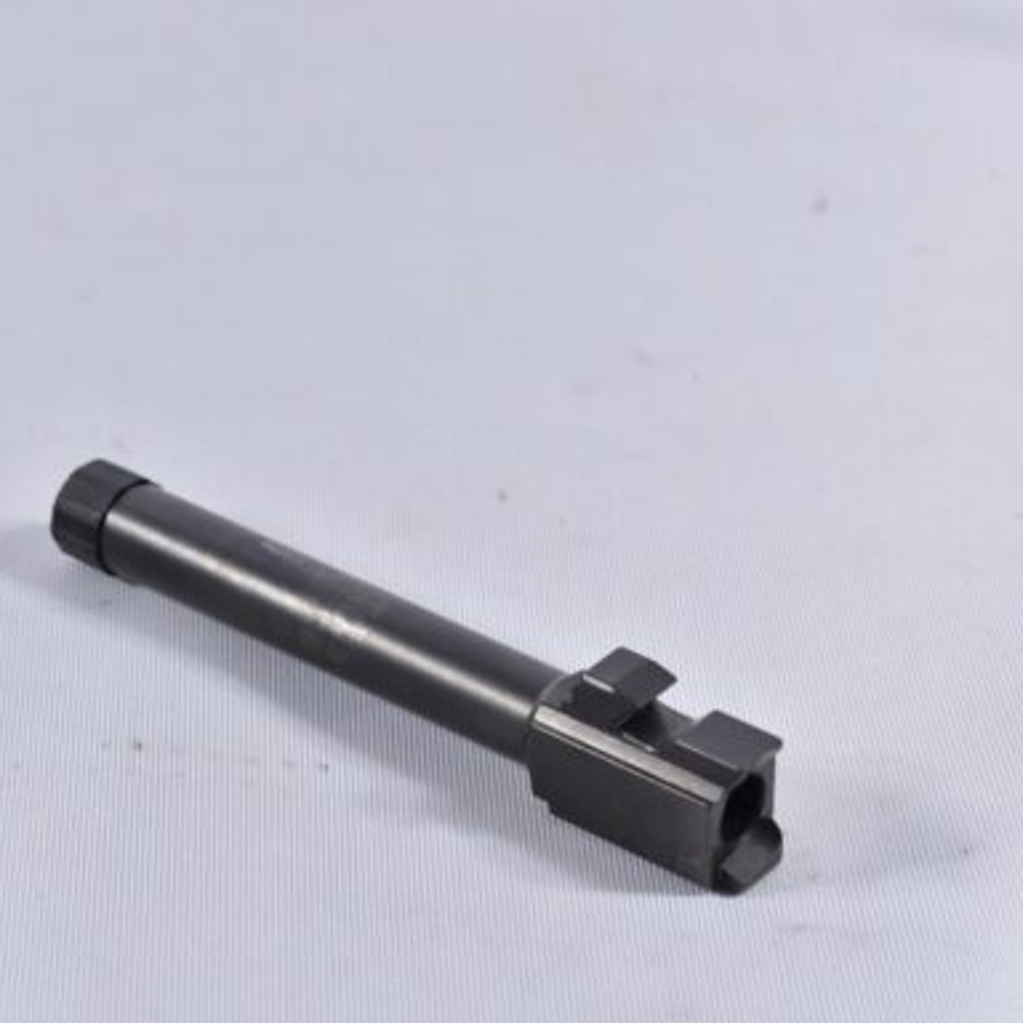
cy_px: 530
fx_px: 3667
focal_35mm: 110
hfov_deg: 15.9
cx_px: 485
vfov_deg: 15.9
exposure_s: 1/50
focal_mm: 55
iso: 640
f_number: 5.6
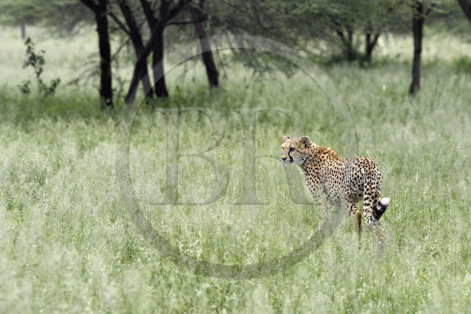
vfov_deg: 6.9
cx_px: 236
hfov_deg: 10.3
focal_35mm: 200
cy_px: 157
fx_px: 2616
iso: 400
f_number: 5.6
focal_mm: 200
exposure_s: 1/800
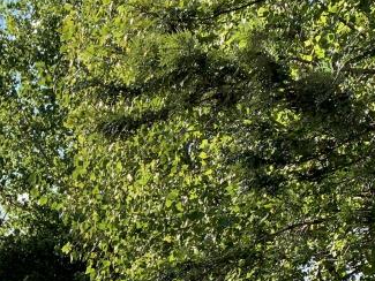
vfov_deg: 14.9
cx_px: -84
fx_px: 1040
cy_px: 326
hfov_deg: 19.2
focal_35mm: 96
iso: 25
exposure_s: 1/864
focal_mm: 4.25
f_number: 1.8
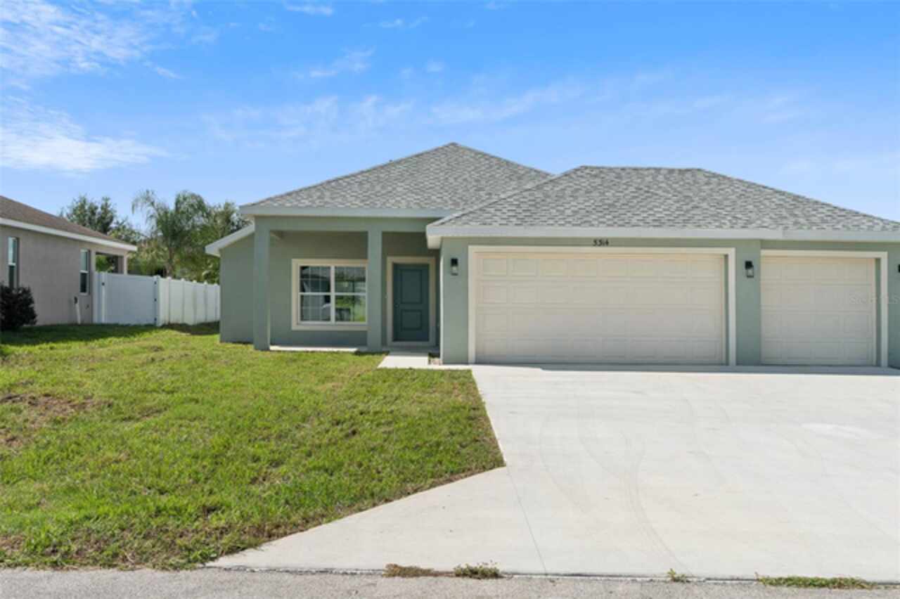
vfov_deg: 37.8
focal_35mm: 35
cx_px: 450
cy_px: 300
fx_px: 875
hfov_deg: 54.5
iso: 400
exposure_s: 1/1600
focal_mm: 35
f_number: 8
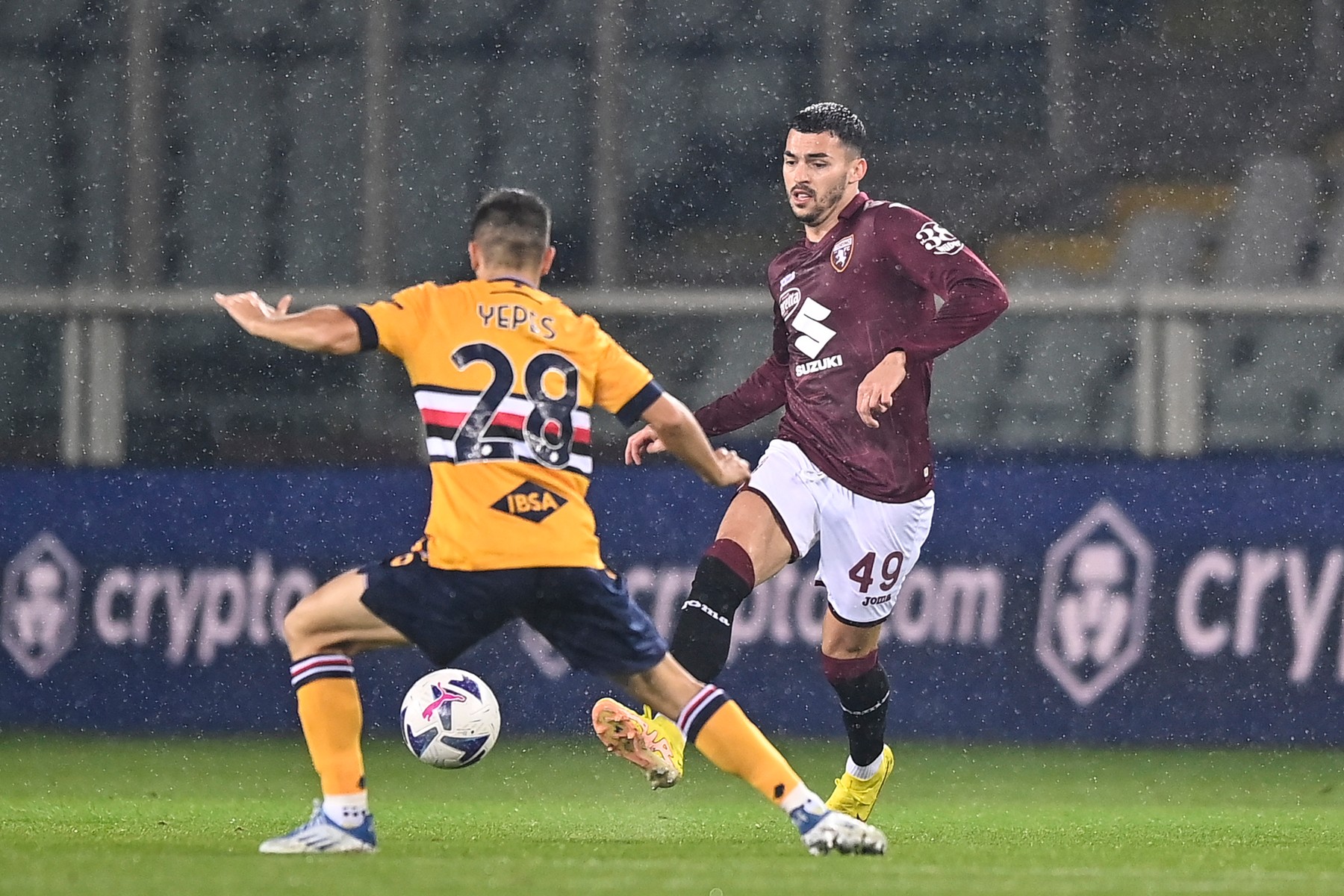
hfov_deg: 3.4
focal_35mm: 600
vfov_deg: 2.3
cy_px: 448
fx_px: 22398
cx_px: 672
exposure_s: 1/1600
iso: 2000
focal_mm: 400
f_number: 3.5
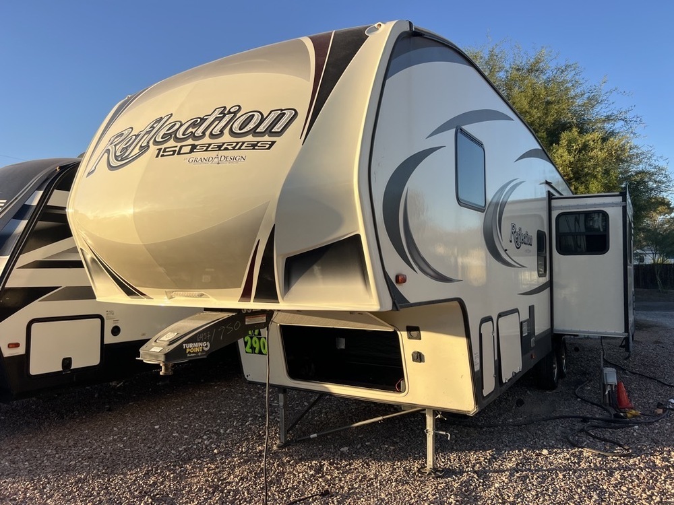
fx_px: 506
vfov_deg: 53.1
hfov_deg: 67.3
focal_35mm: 26
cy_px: 252
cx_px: 337
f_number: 1.5
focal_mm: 5.7
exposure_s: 1/1669
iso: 50
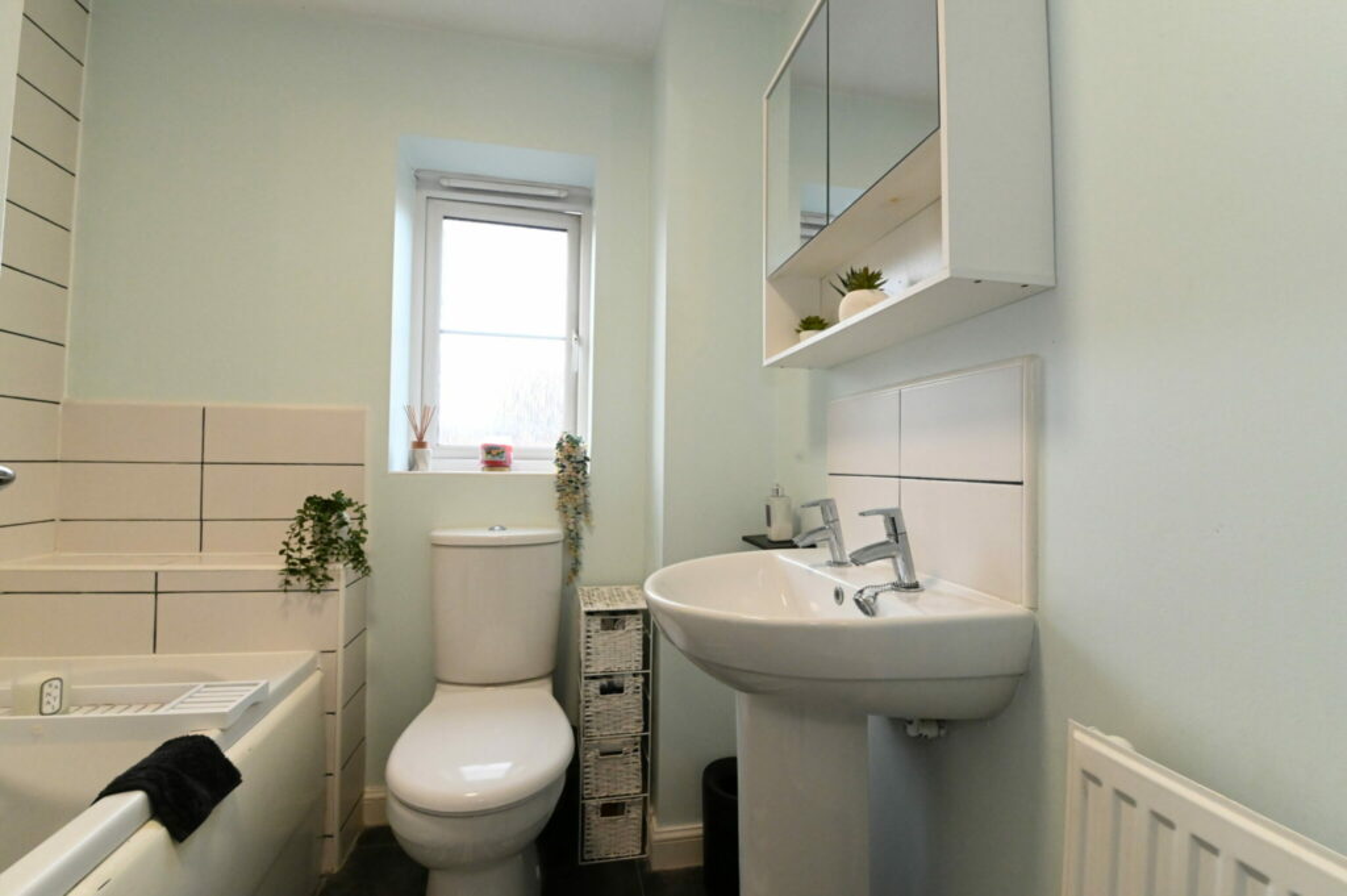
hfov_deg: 100.4
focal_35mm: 15
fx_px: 561
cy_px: 448
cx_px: 674
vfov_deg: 77.2
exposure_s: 1/200
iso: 8000
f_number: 10
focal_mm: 15
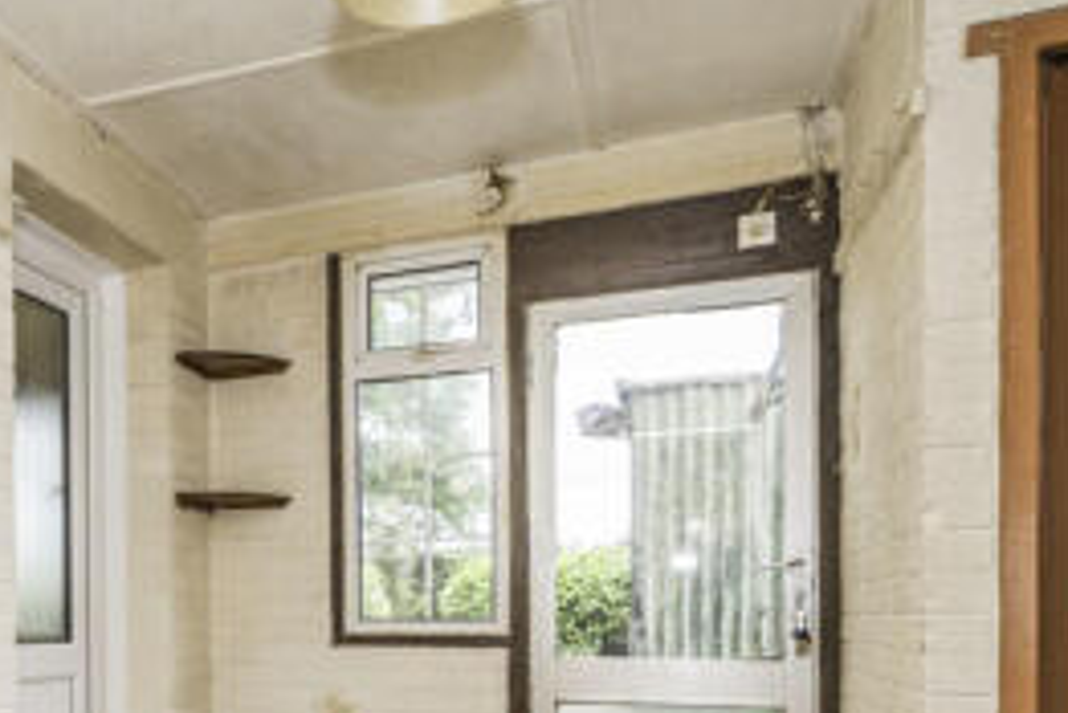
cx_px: 141
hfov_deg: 49.5
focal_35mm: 35
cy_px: 687
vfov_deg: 34.9
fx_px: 1039
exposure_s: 1/125
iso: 320
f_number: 7.1
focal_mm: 14
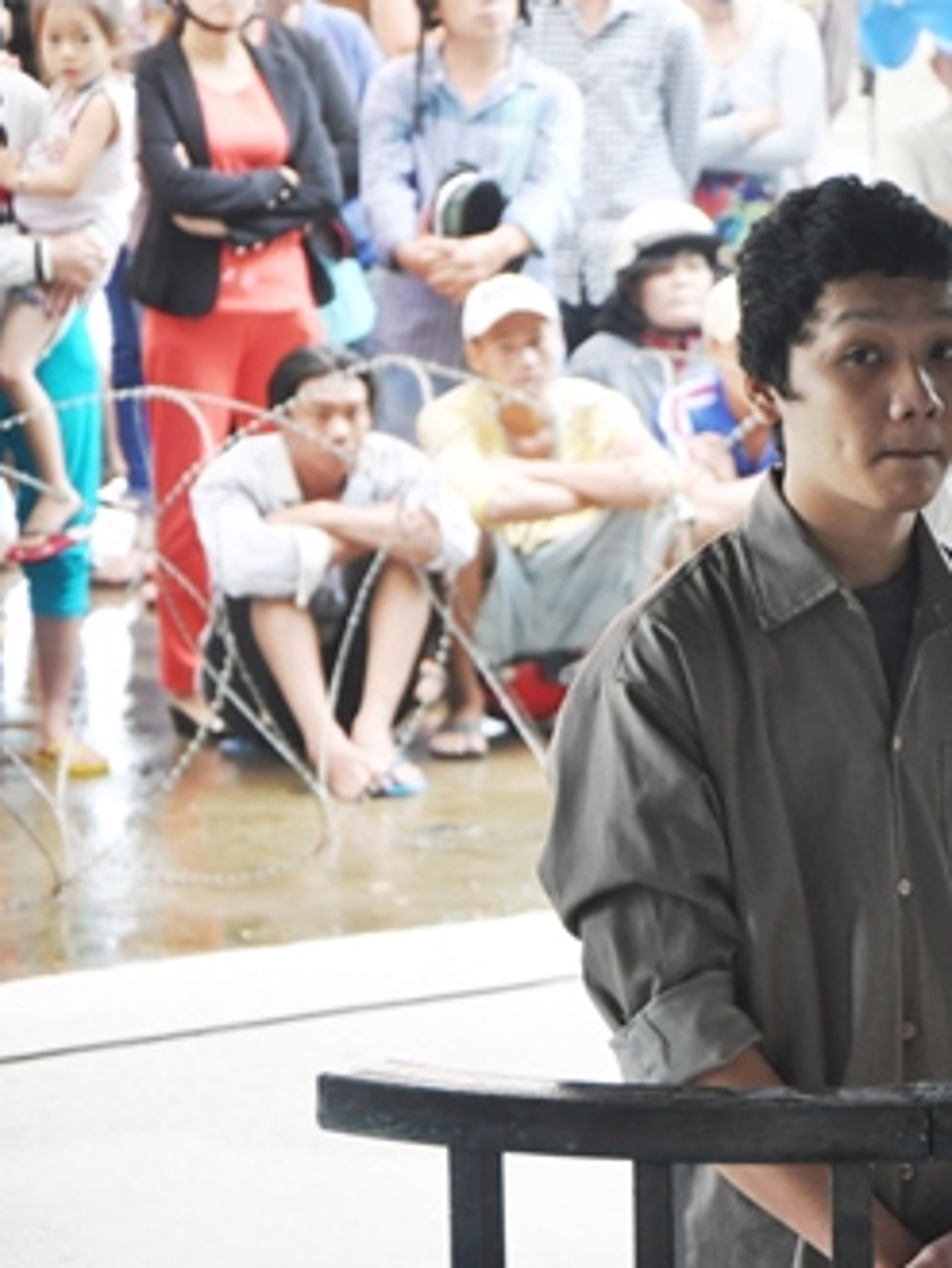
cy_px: 632
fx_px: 8418
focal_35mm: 230
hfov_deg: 6.5
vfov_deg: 8.6
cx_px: 952
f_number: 7.1
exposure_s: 1/30
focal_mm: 105
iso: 1000
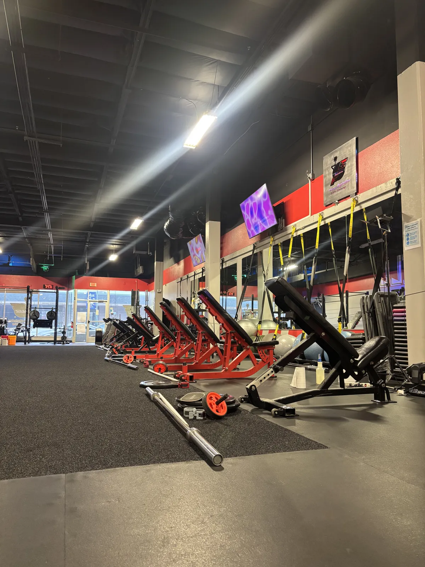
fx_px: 426
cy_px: 284
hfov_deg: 53.1
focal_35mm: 26
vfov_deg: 67.3
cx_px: 212
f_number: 1.6
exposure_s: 1/60
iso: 400
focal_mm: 5.96
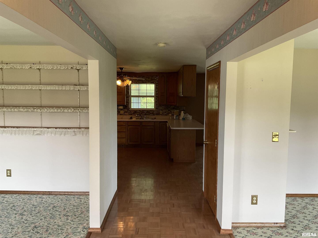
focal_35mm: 29
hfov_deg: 61.7
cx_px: 159
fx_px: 266
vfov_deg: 48.2
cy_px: 119
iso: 50
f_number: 1.8
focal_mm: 3
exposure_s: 1/60
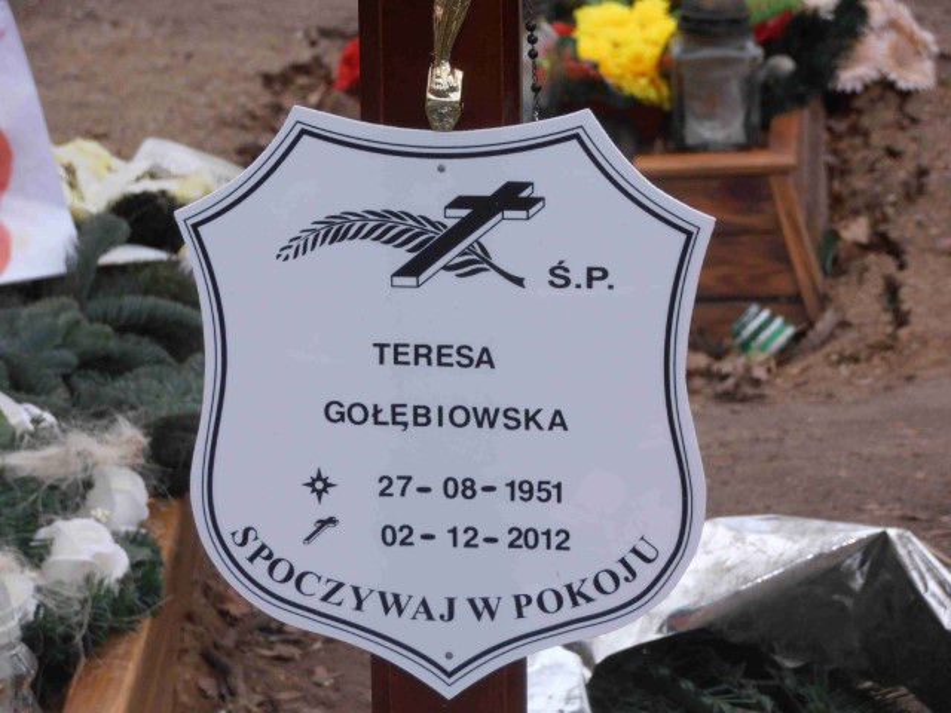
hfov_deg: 11.9
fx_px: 4560
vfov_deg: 8.9
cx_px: 476
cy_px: 356
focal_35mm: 166
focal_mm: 29.44
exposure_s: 1/100
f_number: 5.9
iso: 125
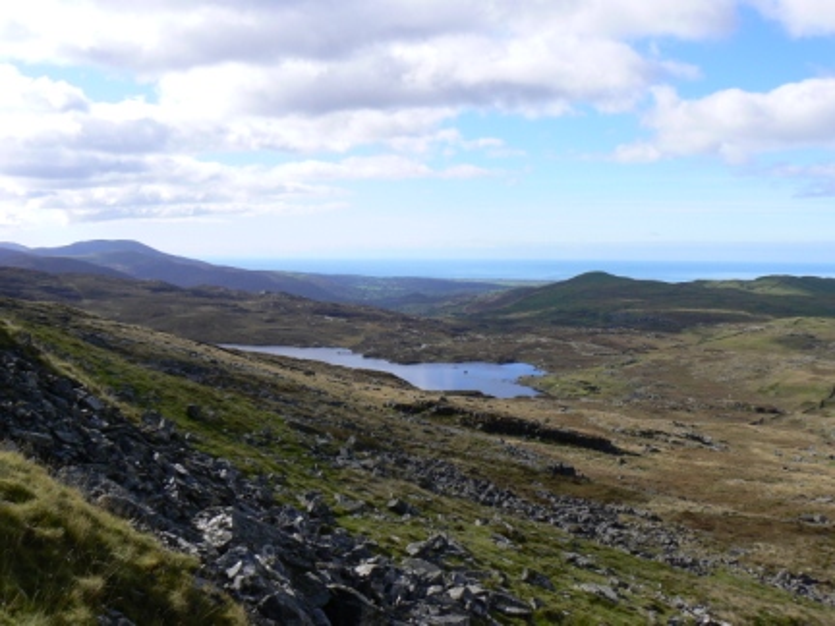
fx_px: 868
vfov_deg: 39.7
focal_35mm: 36
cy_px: 313
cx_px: 418
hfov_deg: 51.4
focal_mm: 6
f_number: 6.3
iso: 80
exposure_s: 1/500
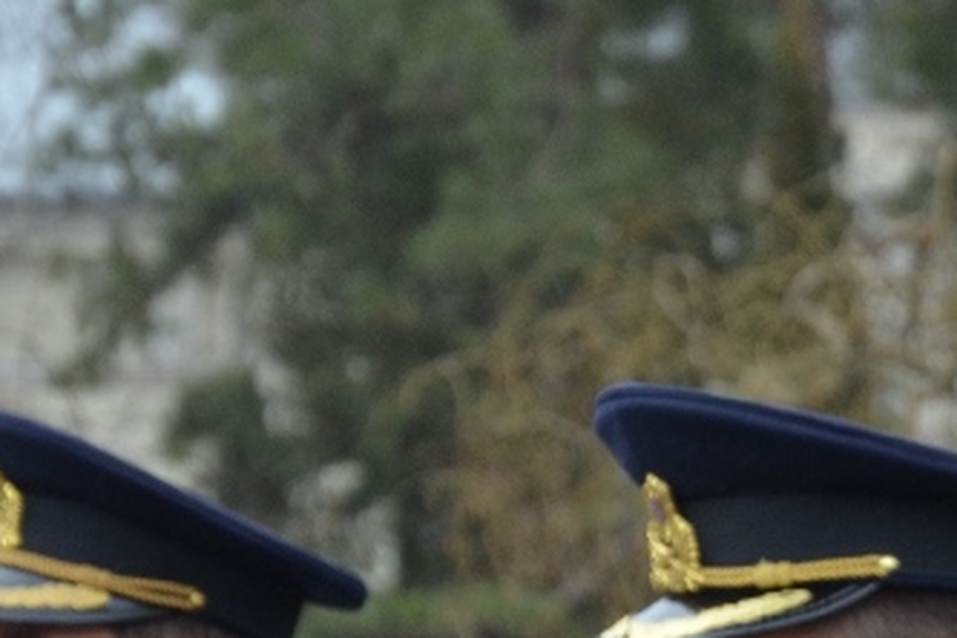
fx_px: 11483
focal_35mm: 432
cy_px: 1046
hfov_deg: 4.7
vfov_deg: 3.2
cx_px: 1555
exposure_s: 1/125
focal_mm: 80
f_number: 5.6
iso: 360
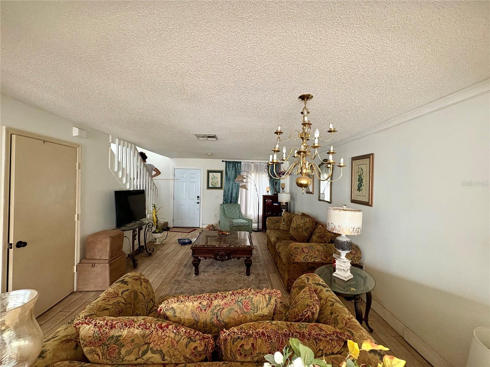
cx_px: 245
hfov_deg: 102.1
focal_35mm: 14
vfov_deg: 85.7
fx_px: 198
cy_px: 184
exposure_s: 1/60
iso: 250
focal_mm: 2.22
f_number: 2.2
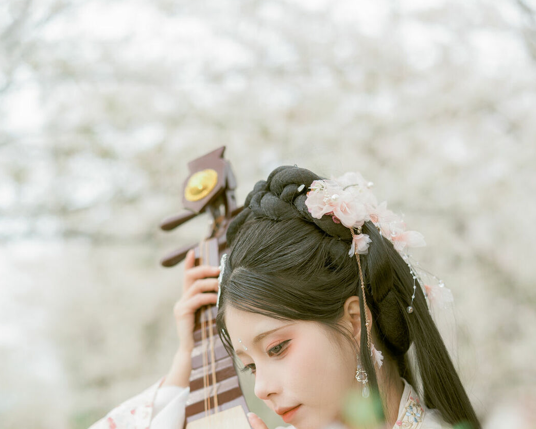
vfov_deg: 21.1
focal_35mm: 71
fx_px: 1126
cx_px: 268
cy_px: 385
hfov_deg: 26.8
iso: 100
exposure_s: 1/640
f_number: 1.8
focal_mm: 50
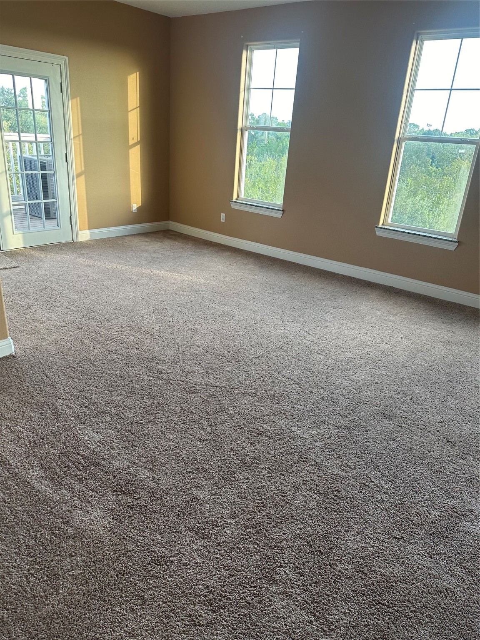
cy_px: 320
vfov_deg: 71.6
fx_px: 444
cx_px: 240
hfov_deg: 56.8
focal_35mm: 24
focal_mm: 6.86
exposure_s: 1/120
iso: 160
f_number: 1.78
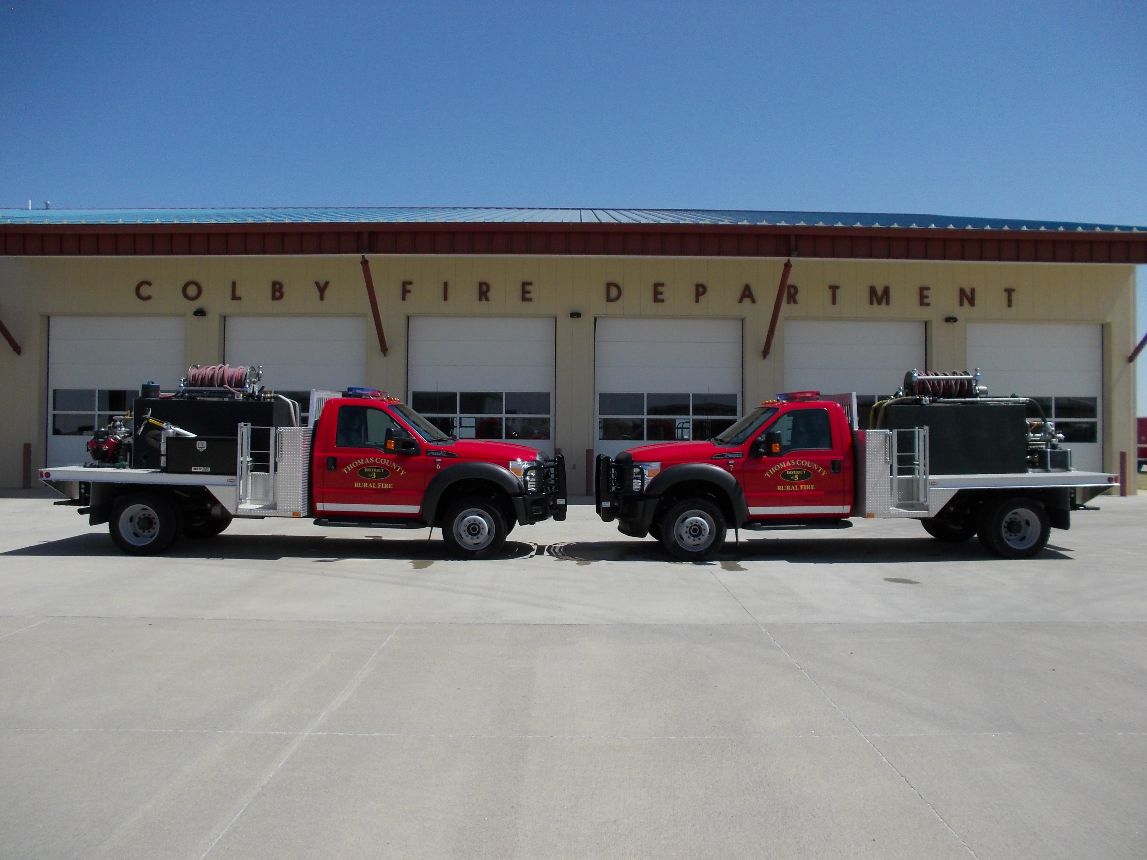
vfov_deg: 48.2
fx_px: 961
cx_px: 574
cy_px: 430
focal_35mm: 29
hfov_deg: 61.7
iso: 80
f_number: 3.3
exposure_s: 1/1250
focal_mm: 4.1
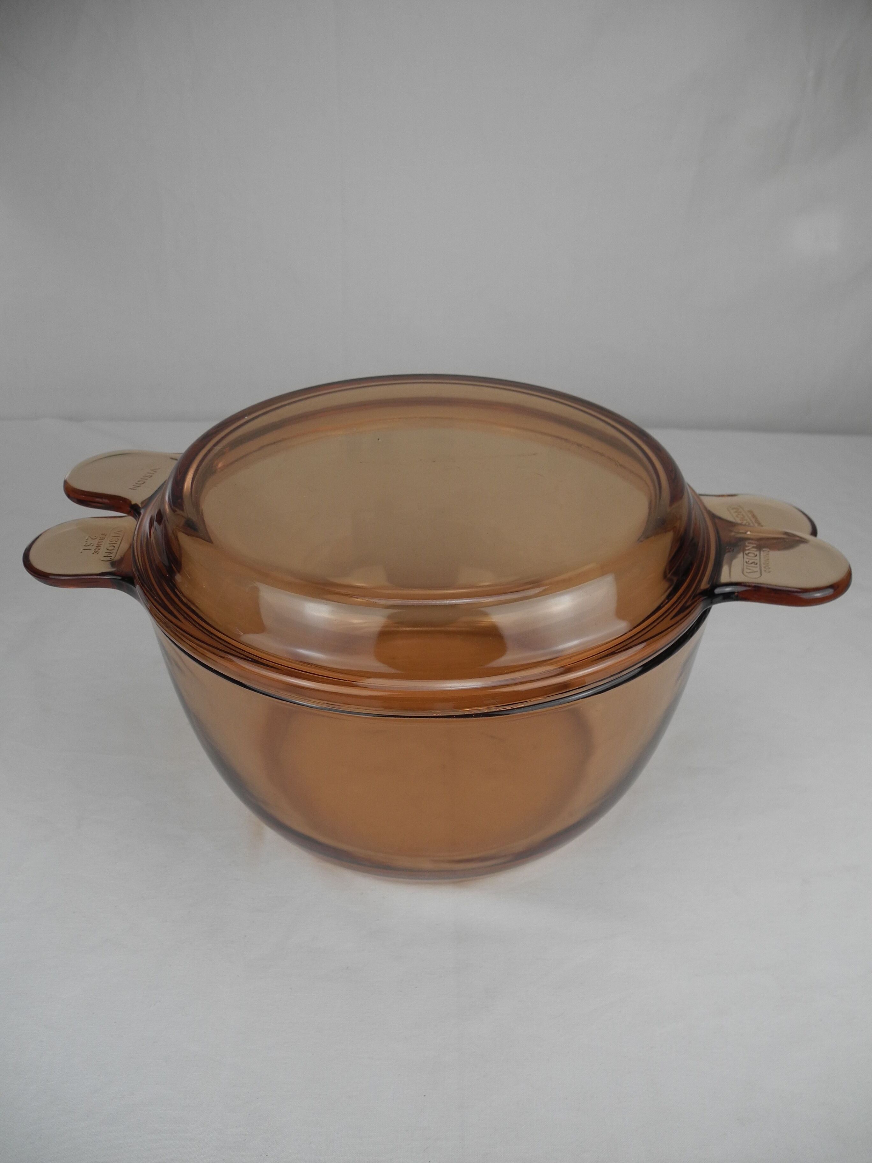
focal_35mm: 28
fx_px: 940
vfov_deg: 63.4
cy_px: 582
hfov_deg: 49.7
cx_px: 436
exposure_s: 1/138
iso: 100
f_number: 2.8
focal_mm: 6
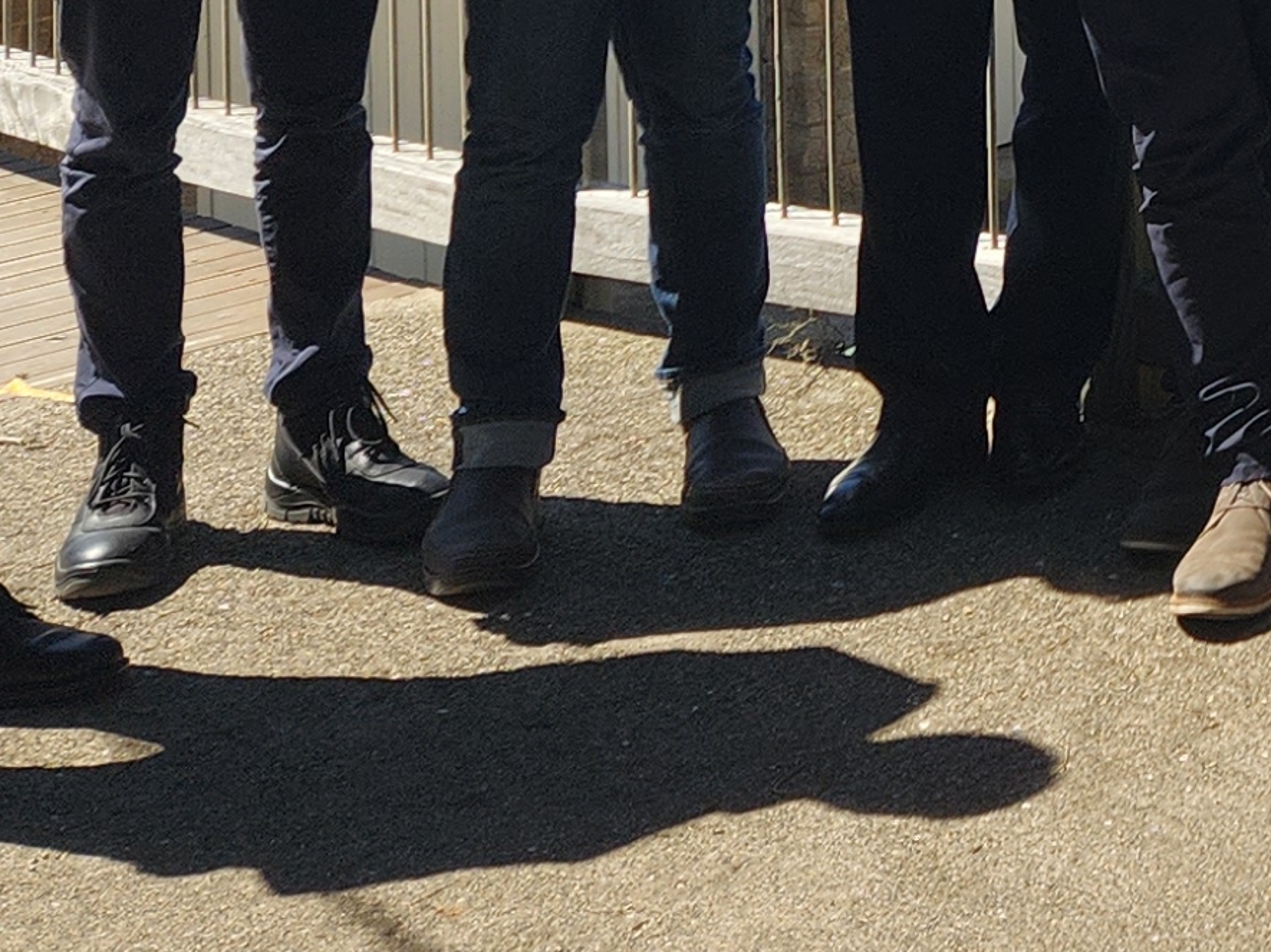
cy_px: -886
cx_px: 1844
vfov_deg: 12.6
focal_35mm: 104
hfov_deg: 17.2
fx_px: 3817
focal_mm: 5.4
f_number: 1.8
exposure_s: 1/1272
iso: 20
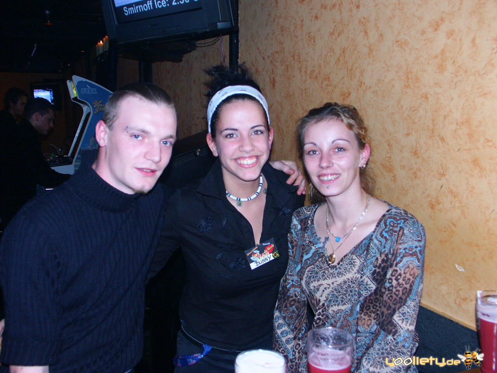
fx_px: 503
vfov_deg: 40.7
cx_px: 248
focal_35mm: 35
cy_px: 186
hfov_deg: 52.6
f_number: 2.8
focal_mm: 9.02
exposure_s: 1/45
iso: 200
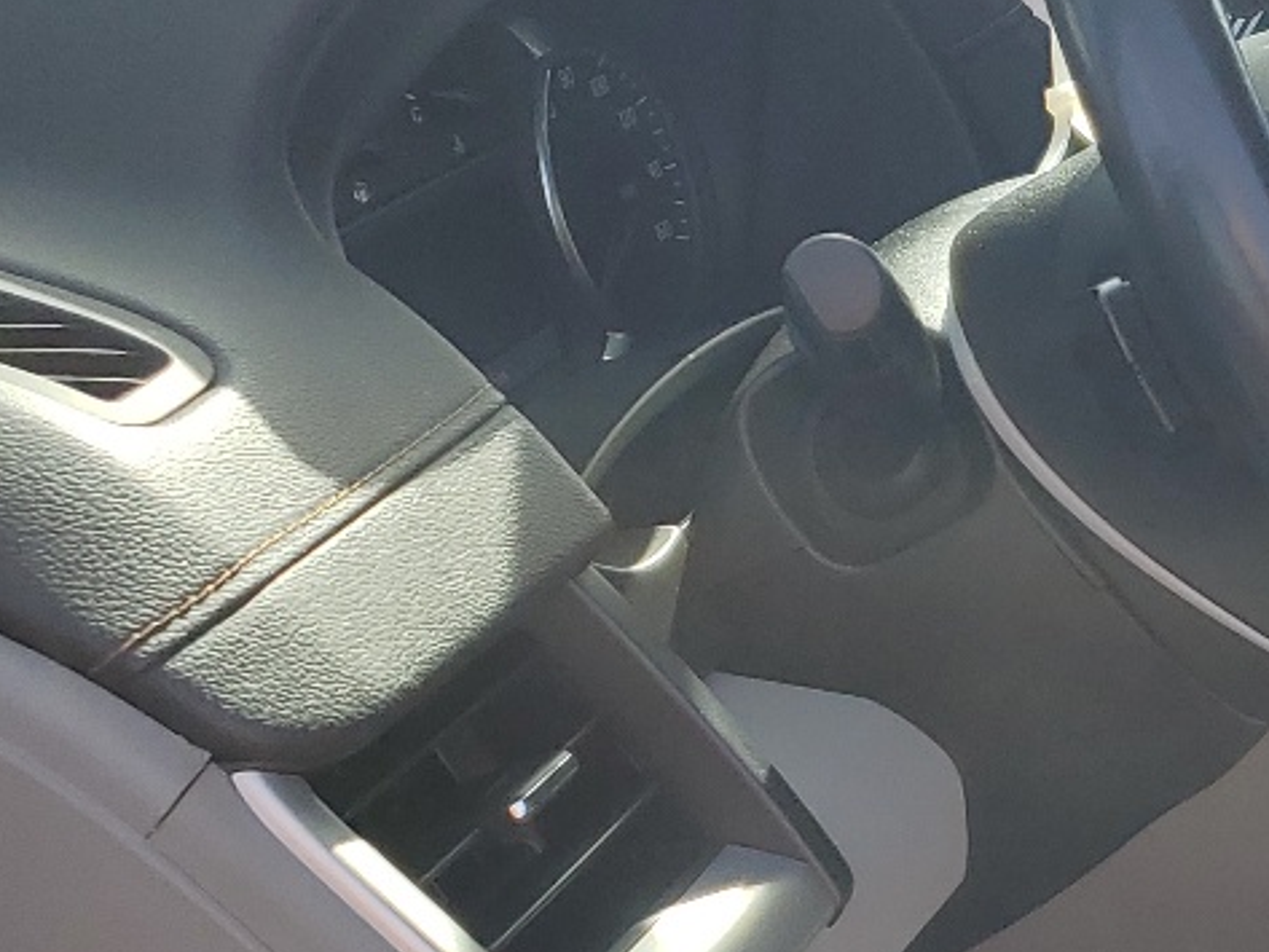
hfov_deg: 19.8
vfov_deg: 16.4
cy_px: 992
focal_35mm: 88
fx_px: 3227
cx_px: 1795
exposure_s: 1/769
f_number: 1.5
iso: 50
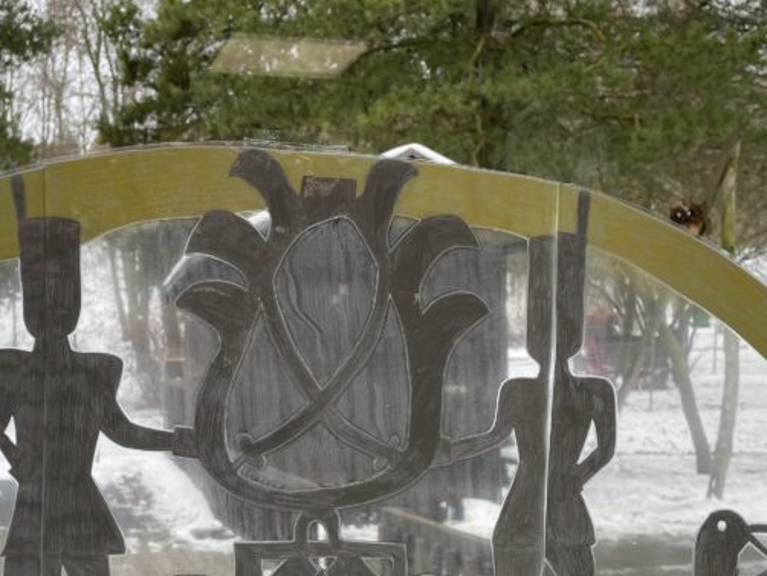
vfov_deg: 27.2
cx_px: 254
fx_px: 1175
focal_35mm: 53
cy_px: 429
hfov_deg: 35.8
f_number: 1.6
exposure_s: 1/217
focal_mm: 4.2
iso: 32
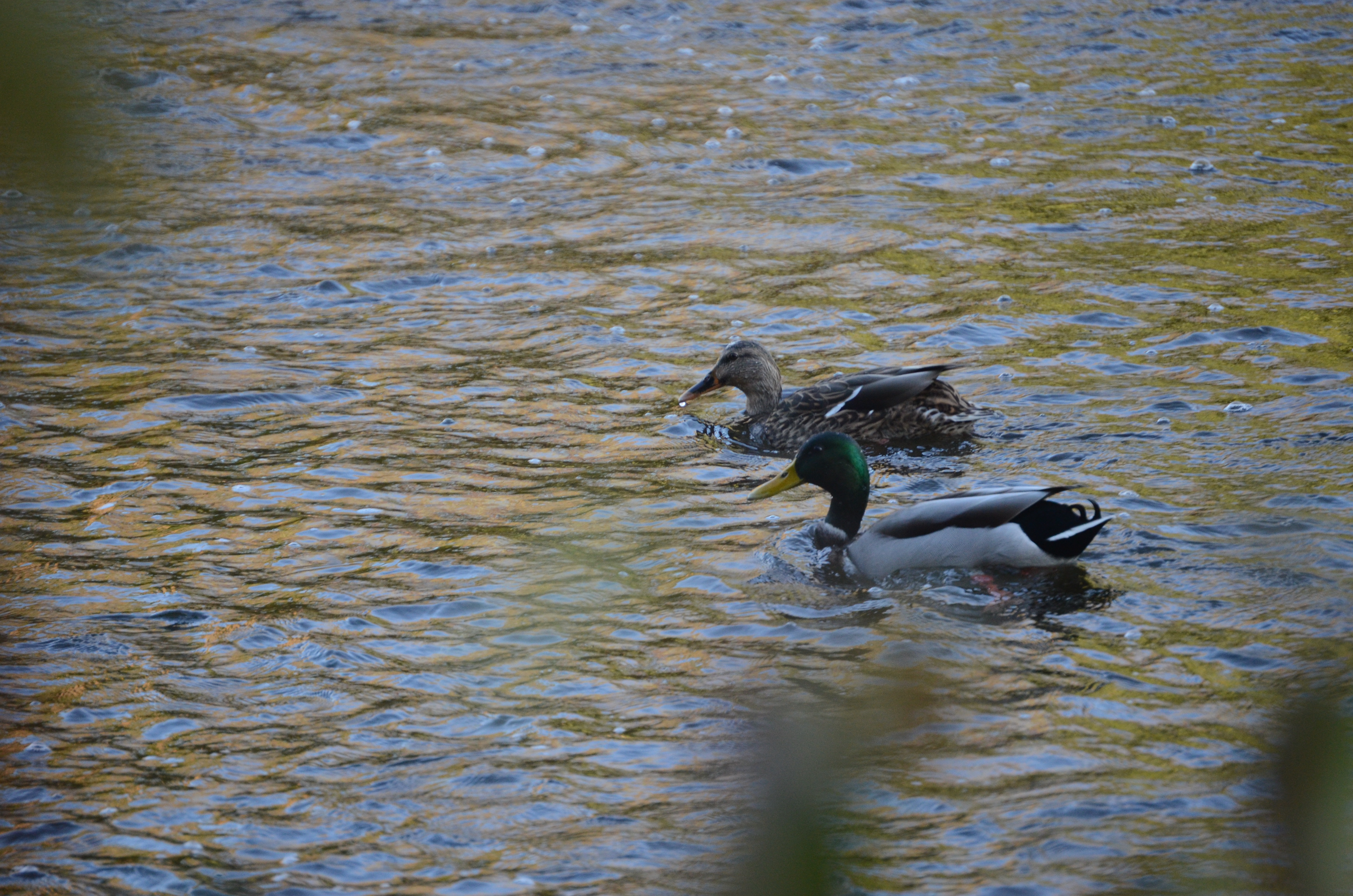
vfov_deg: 4.6
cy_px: 448
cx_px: 676
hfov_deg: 6.9
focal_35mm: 300
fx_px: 11252
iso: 1000
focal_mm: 200
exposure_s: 1/250
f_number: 7.1
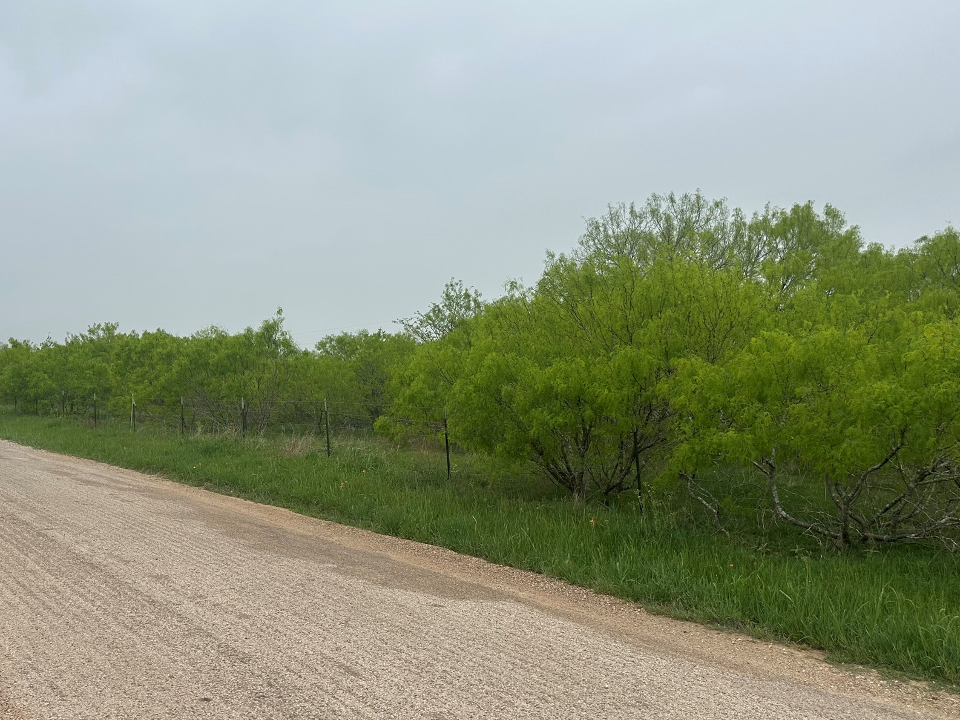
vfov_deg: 45.3
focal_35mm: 31
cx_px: 367
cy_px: 403
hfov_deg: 57.7
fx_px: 860
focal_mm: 6.86
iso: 80
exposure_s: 1/5525
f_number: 1.78
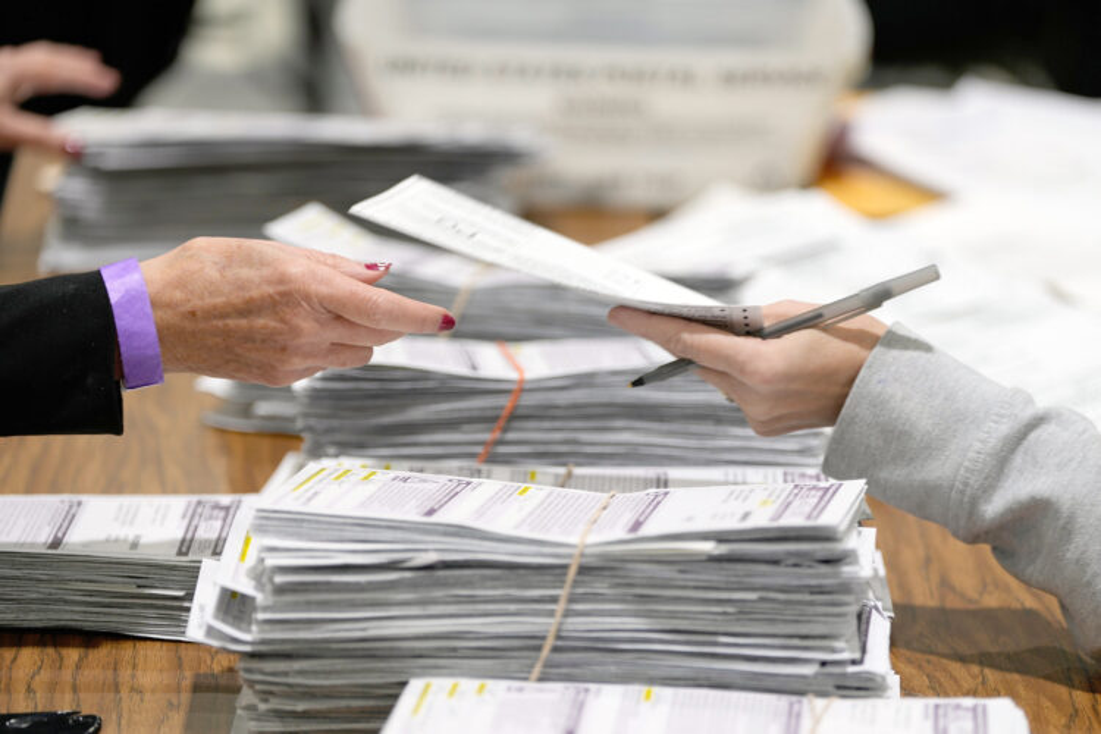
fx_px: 4190
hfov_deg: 15.0
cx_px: 550
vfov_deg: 10.0
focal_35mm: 137
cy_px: 367
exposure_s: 1/250
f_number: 2.8
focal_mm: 137
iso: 400
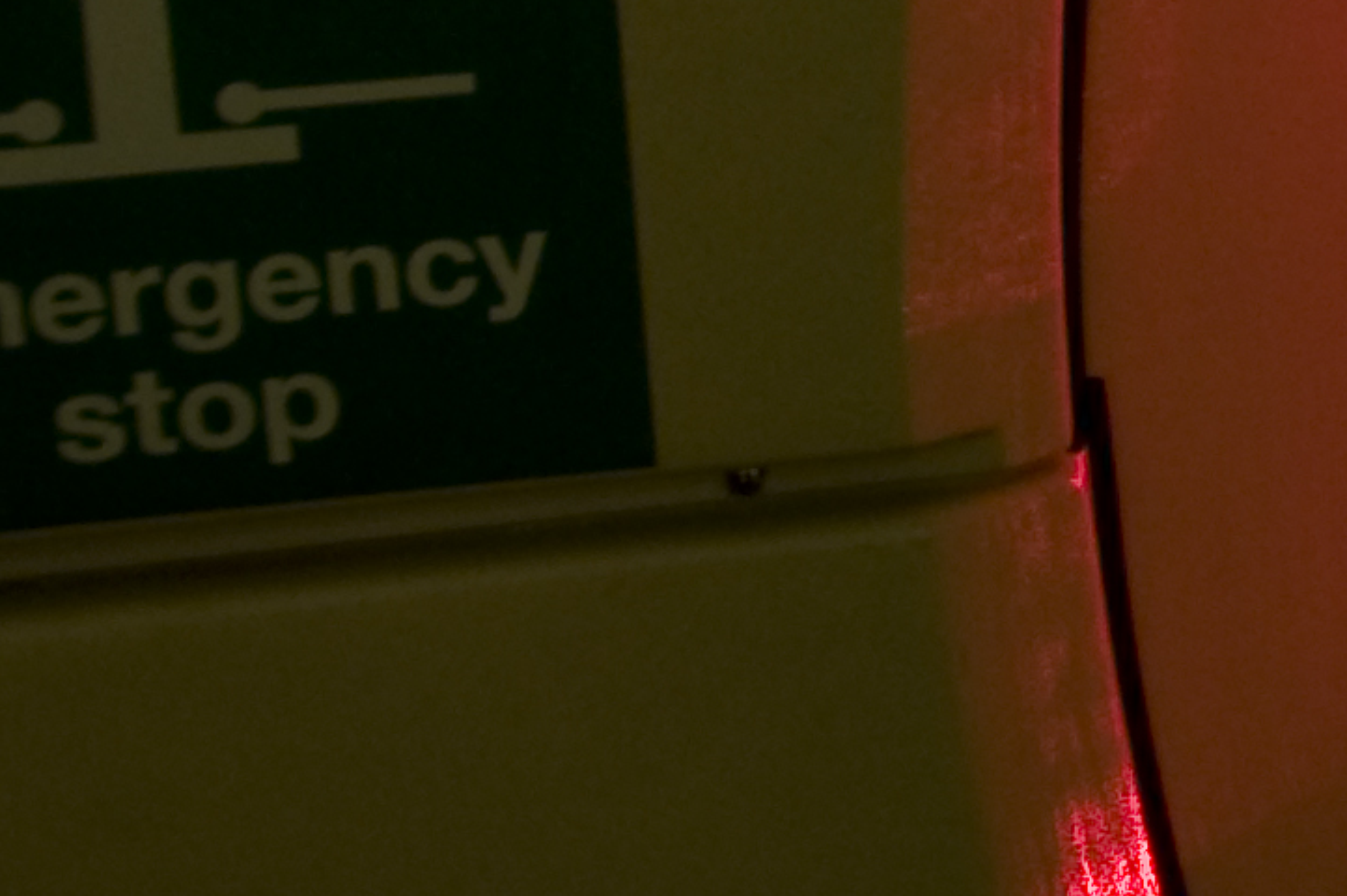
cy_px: -416
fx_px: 7327
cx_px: 3591
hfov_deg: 9.1
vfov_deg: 6.9
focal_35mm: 196
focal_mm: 22
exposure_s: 30
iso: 200
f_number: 8
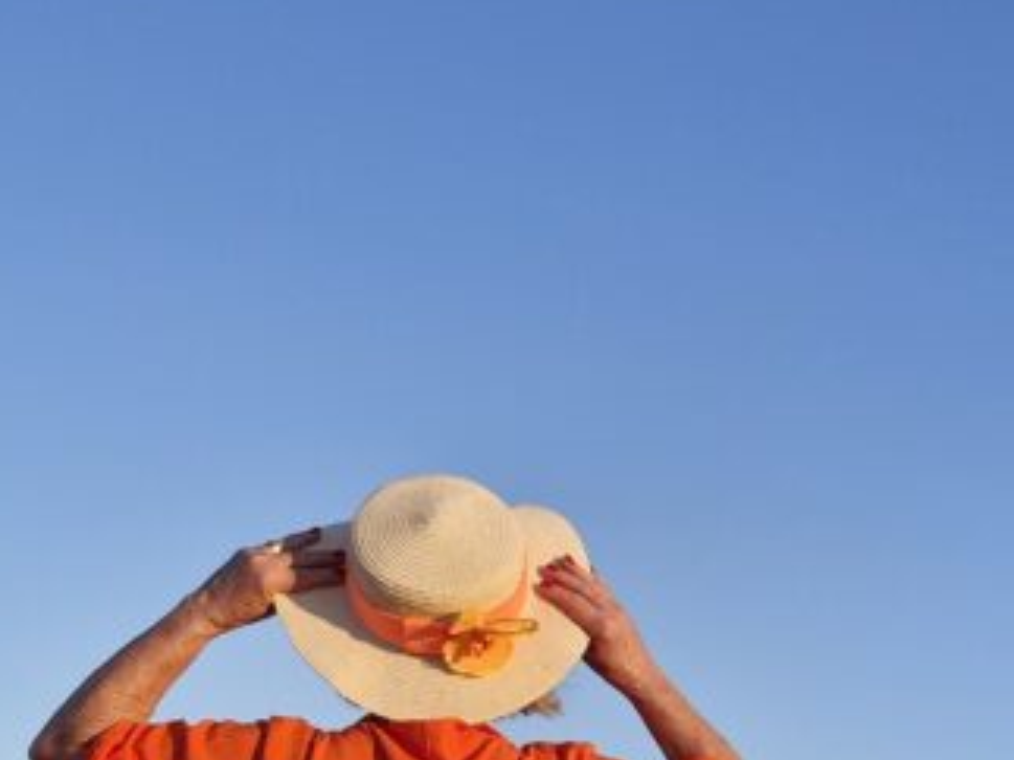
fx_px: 2138
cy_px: 967
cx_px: 866
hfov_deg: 26.0
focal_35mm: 73
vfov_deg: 18.8
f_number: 1.8
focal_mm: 5.54
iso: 50
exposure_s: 1/860
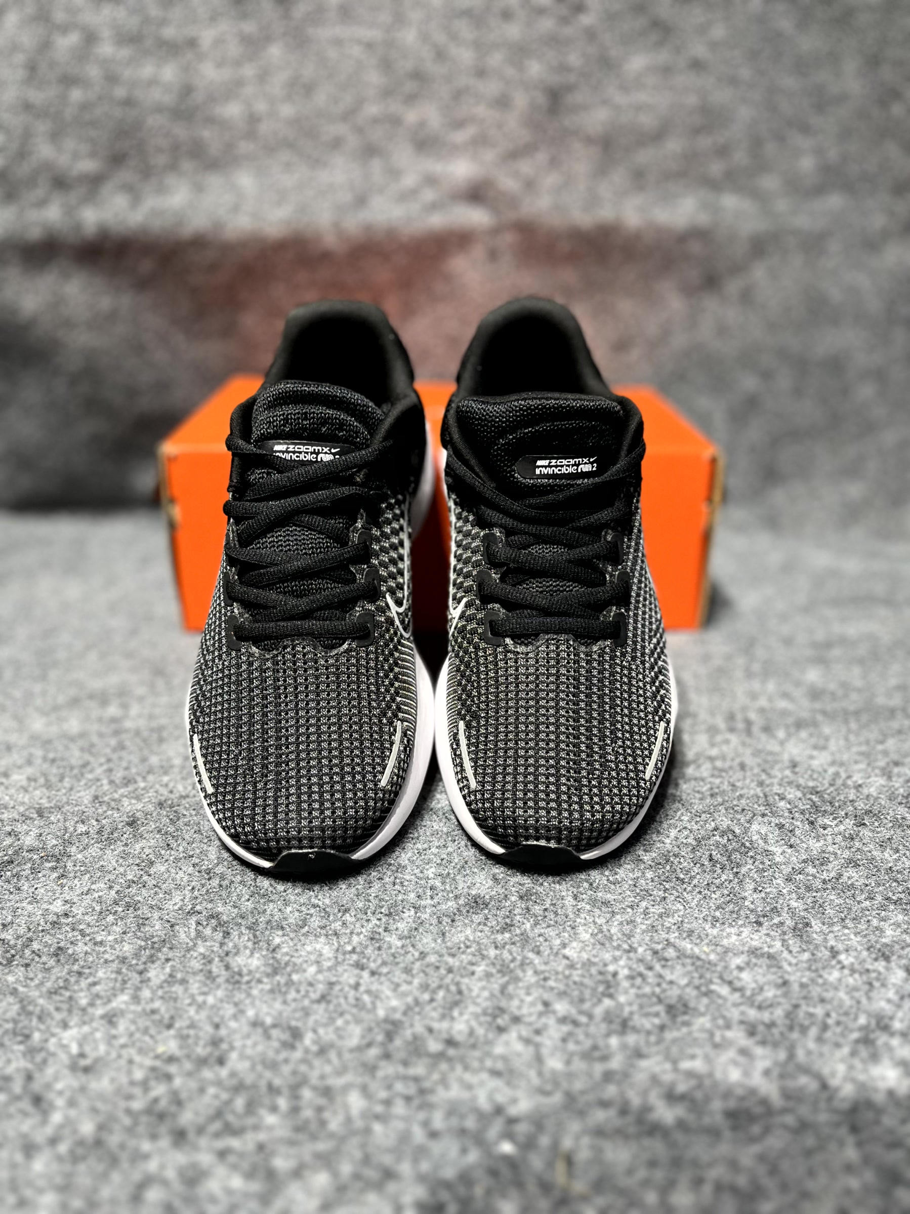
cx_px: 455
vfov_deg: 67.3
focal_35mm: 26
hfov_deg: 53.1
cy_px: 607
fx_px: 911
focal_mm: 5.1
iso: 100
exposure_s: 1/100
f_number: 1.6
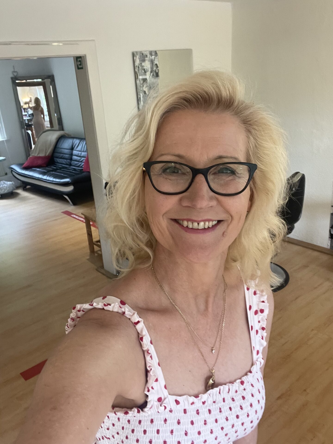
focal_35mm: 30
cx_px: 166
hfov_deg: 46.8
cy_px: 222
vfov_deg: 60.0
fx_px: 385
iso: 200
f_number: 2.2
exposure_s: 1/50
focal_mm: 2.71
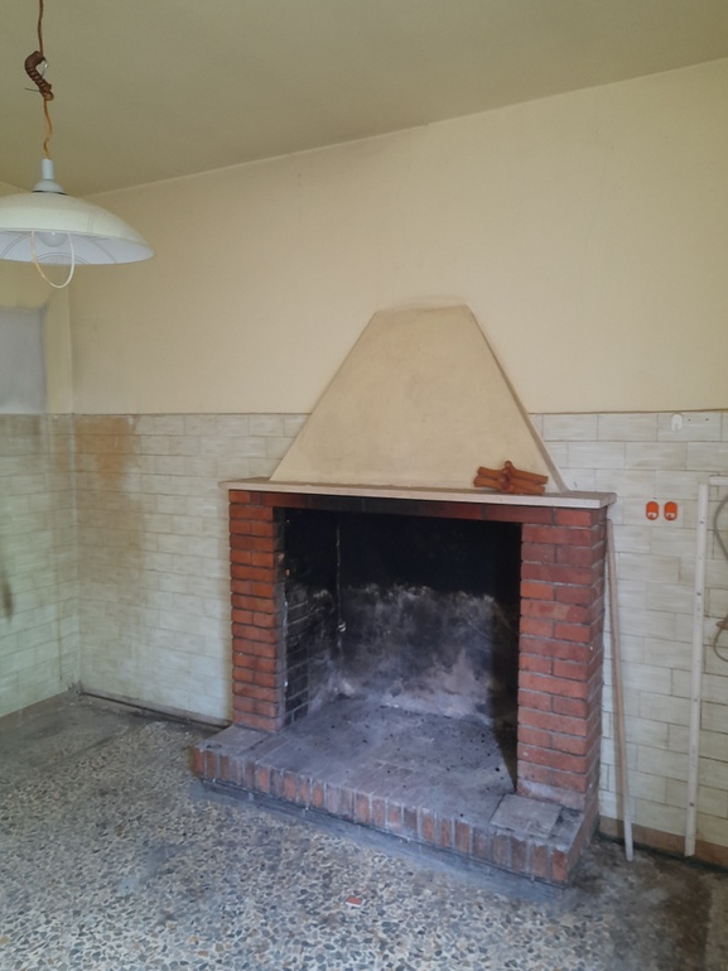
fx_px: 729
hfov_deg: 53.1
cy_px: 484
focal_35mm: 26
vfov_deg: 67.3
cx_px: 365
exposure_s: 1/33
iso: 320
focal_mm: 4.6
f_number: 2
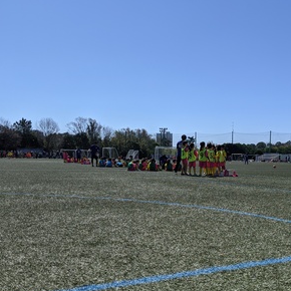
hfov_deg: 44.3
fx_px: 352
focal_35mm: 37
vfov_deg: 44.8
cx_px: 193
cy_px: 165
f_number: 1.8
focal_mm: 4.44
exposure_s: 1/4695
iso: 66
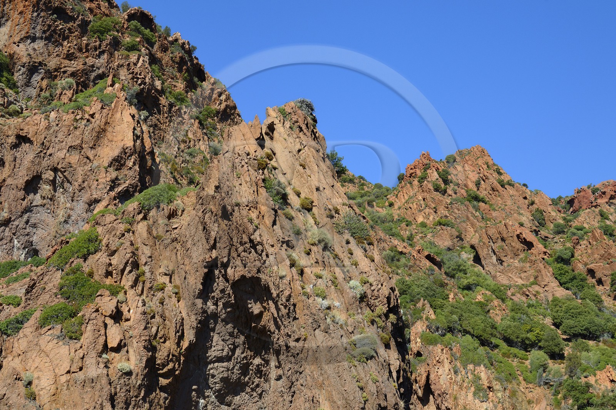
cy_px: 205
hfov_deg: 48.5
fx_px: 684
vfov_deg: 33.3
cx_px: 308
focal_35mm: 40
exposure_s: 1/800
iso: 400
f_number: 8
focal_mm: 40
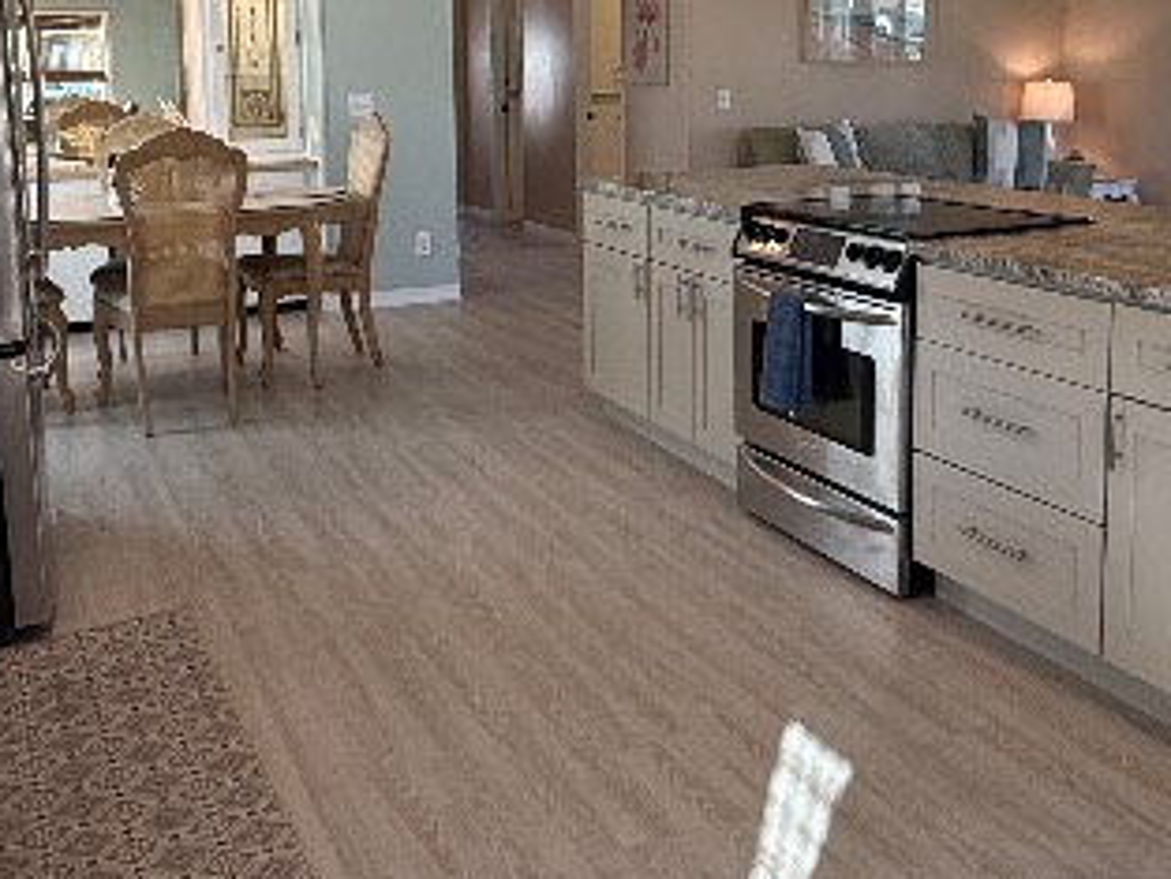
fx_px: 1286
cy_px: 200
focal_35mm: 38
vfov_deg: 36.7
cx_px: 726
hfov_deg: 48.5
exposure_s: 1/120
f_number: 2.2
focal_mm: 2.22
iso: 100
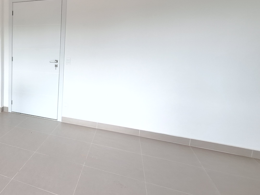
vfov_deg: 52.6
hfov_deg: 56.2
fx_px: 195
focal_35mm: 26
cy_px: 74
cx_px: 17
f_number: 2.2
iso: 80
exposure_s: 1/40
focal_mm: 1.74
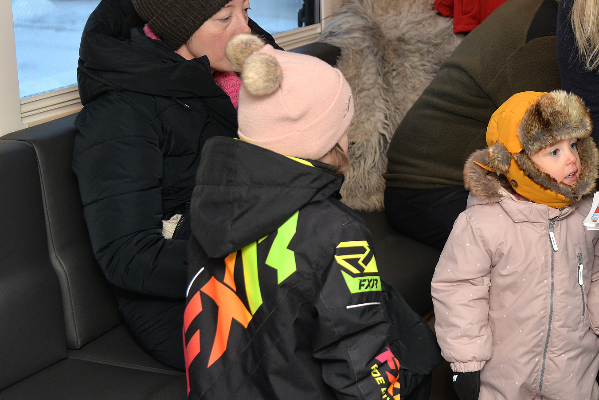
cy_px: 78
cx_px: 518
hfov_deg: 27.2
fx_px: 1198
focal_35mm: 72
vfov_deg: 18.8
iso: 400
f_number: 4
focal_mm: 38
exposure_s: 1/125
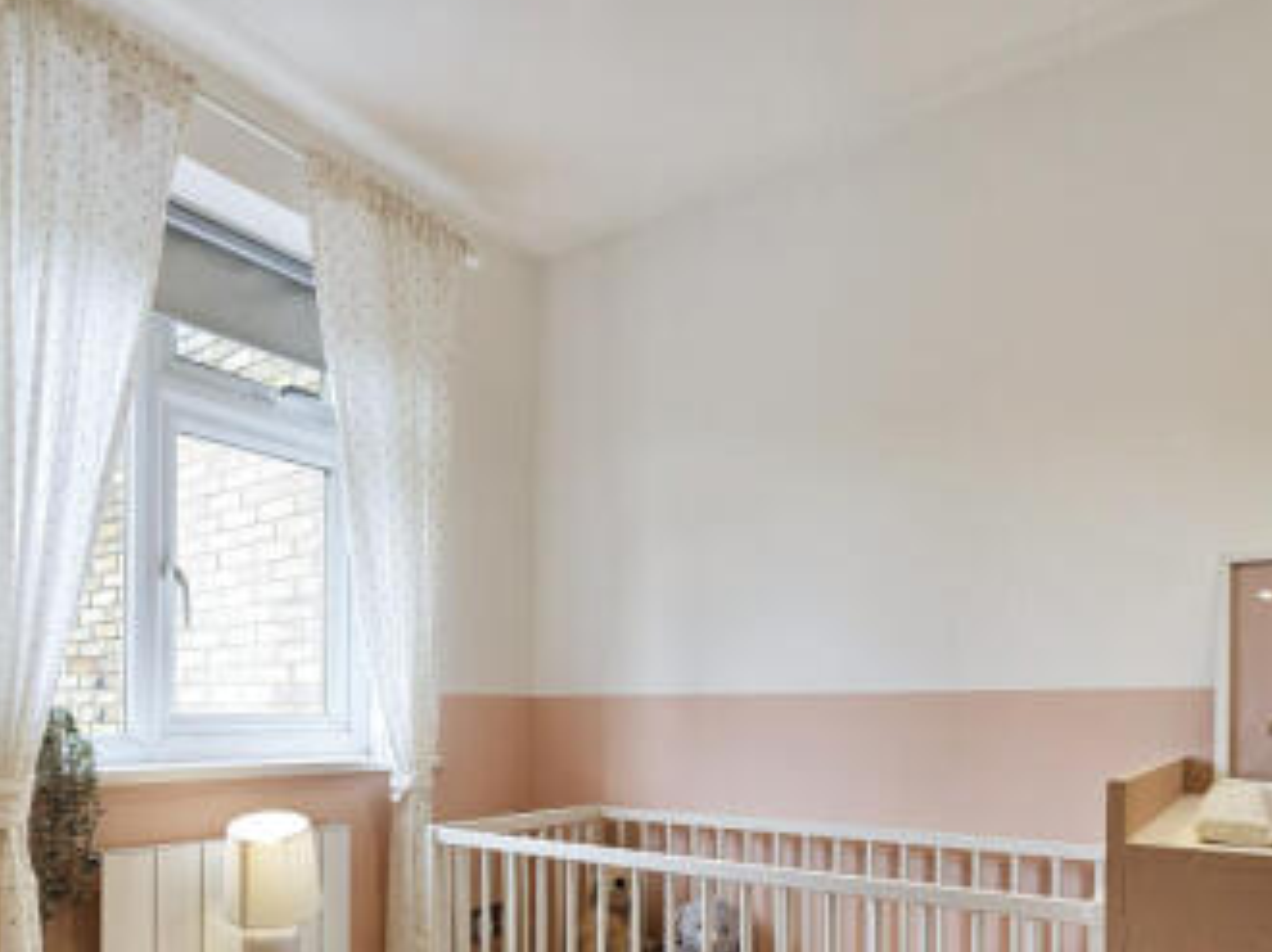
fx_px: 845
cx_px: 491
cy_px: 780
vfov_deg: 54.2
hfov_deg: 72.9
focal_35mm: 23
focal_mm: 2.2
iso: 50
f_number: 2.2
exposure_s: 1/100
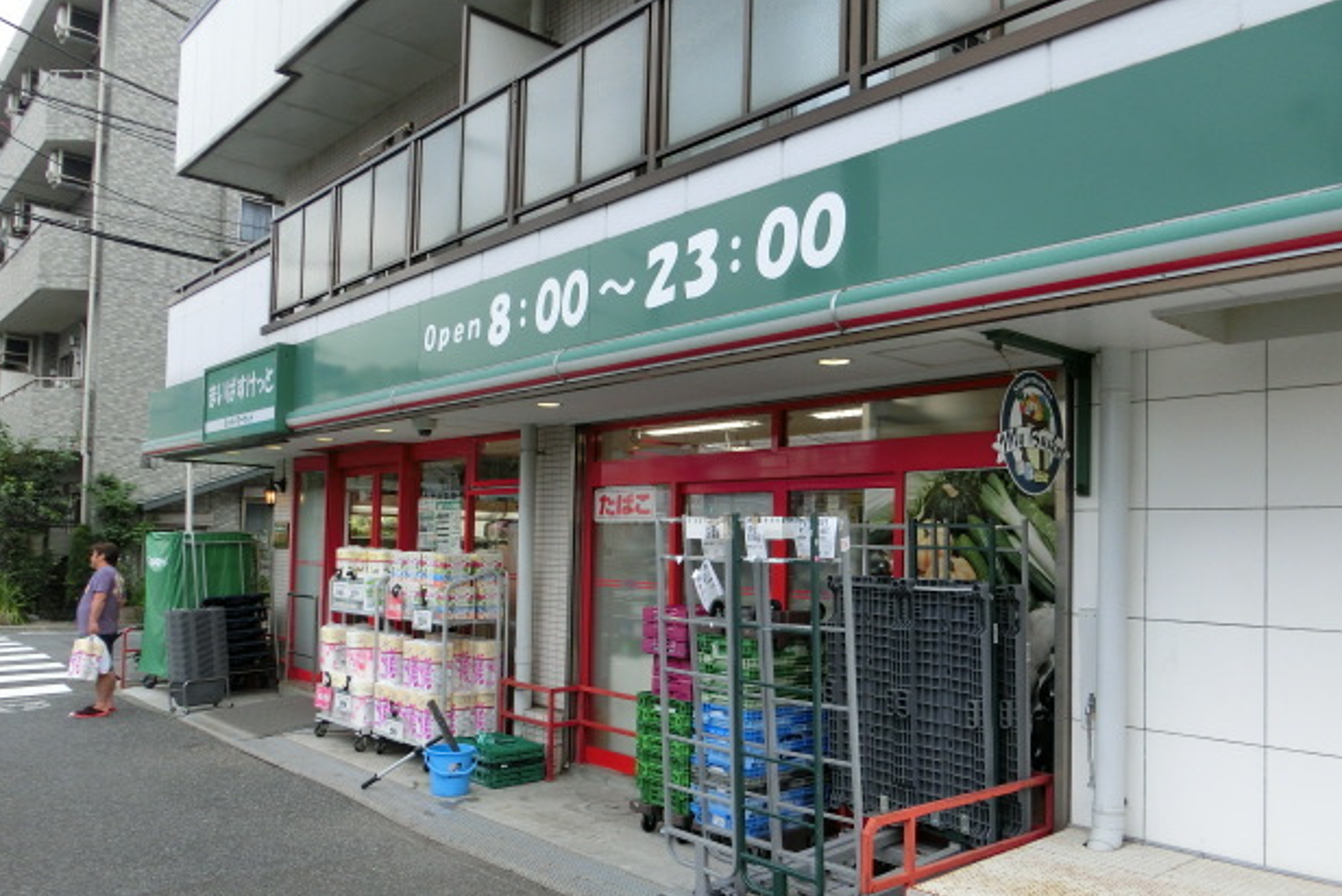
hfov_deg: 67.4
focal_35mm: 27
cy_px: 514
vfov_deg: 47.8
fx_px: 1007
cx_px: 660
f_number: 3.5
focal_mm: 4.5
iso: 100
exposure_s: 1/125
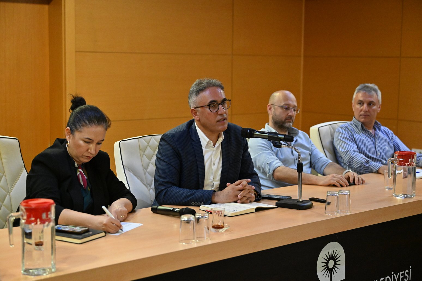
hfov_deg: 34.5
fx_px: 680
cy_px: 140
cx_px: 211
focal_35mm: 58
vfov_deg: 23.4
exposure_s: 1/200
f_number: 3.5
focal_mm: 58
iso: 5000
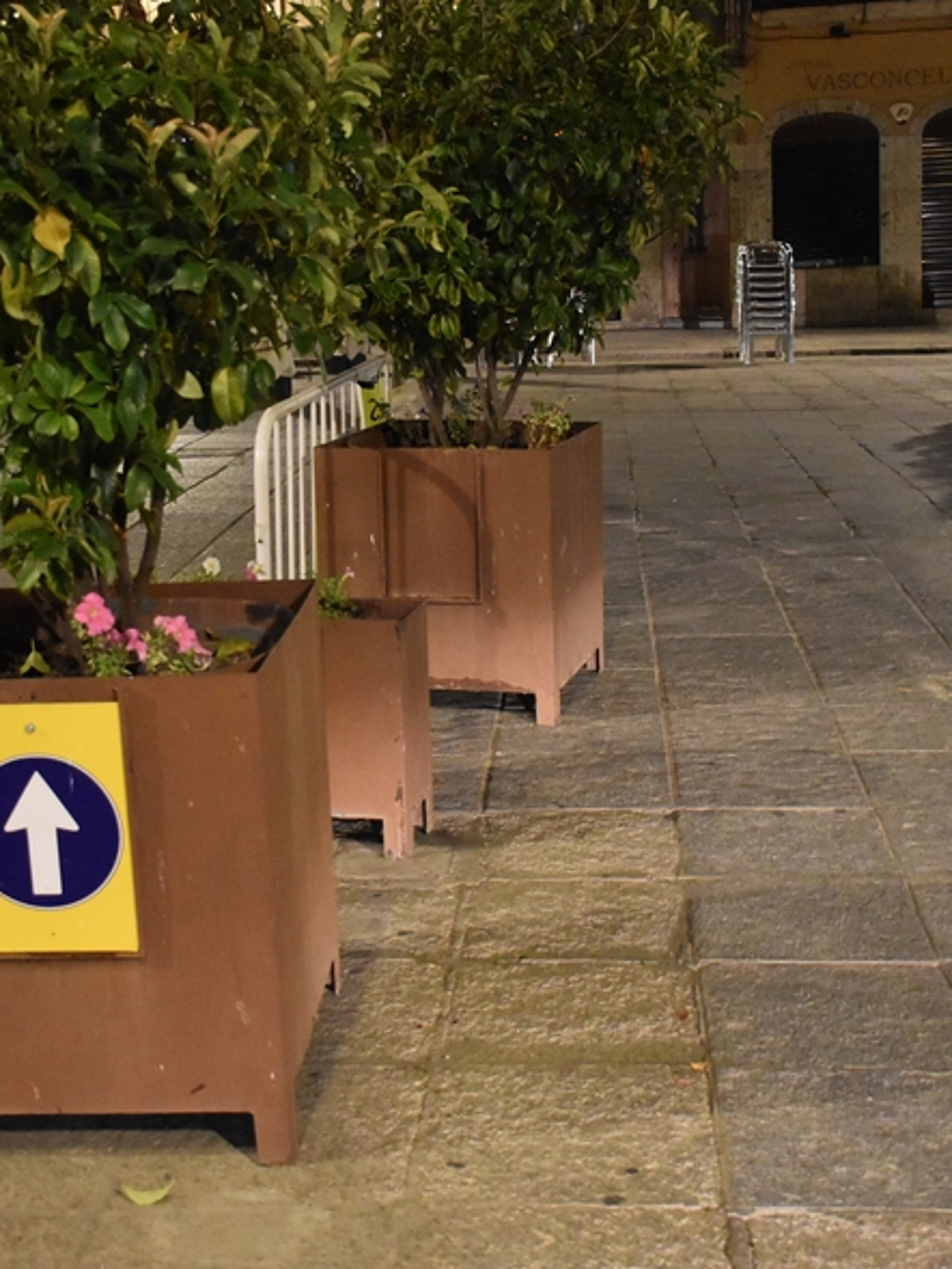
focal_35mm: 51
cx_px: 482
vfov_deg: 37.7
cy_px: 625
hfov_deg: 28.7
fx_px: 1860
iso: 5600
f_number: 3.8
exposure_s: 1/60
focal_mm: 23
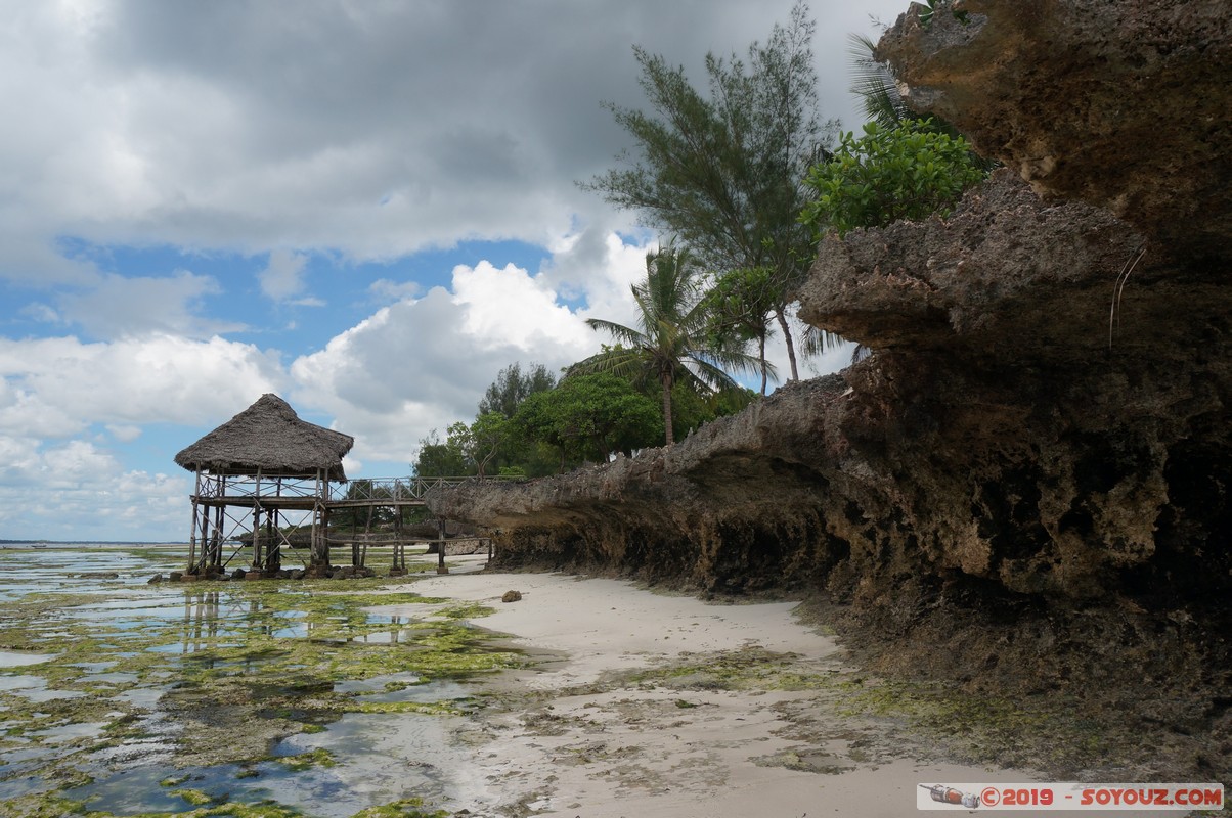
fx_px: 820
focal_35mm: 24
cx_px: 616
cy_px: 409
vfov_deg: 53.0
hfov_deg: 73.8
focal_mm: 16
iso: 100
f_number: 9
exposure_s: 1/250
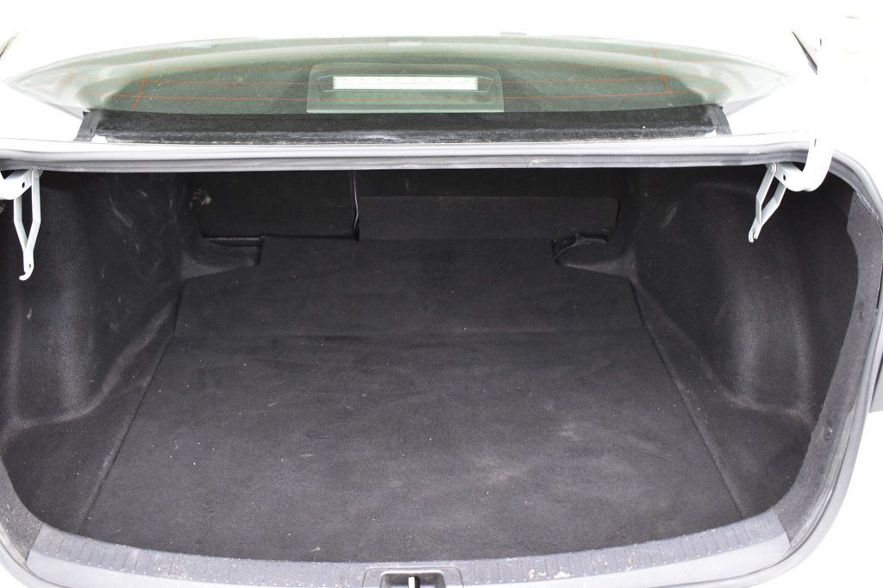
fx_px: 809
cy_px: 294
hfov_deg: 57.2
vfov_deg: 39.9
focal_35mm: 33
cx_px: 442
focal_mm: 22
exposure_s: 1/15
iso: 1100
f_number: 6.3
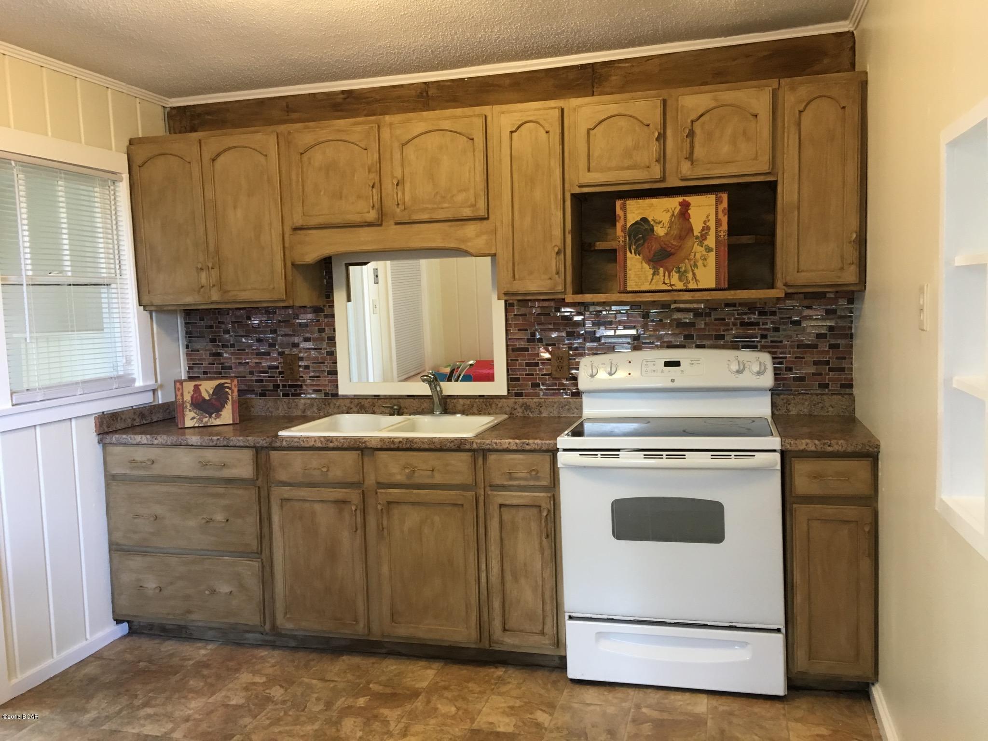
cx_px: 494
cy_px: 370
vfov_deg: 48.2
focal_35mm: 29
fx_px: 828
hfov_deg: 61.7
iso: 100
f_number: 2.2
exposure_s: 1/30
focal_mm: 4.15
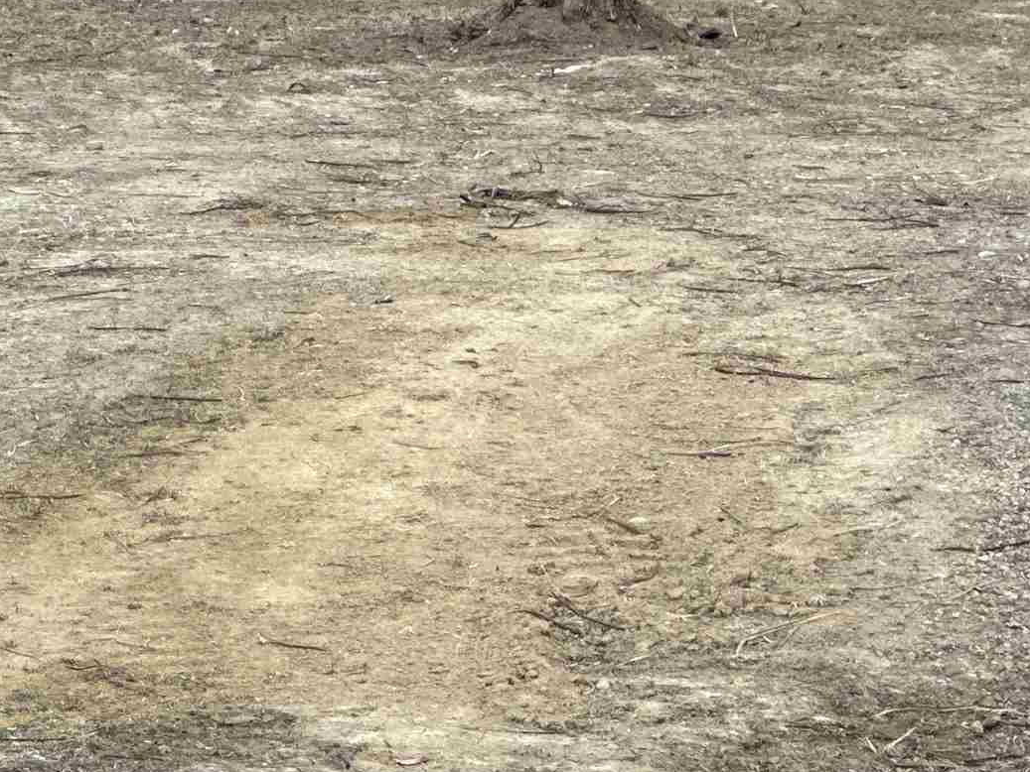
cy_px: 260
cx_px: 396
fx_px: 6785
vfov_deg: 6.5
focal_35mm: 228
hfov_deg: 8.7
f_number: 2.8
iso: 80
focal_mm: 9
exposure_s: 1/121
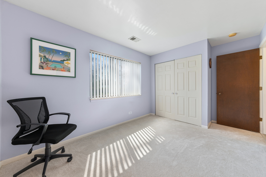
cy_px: 88
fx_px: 89
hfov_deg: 112.6
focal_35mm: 12
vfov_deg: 90.0
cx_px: 133
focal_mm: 12
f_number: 10
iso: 160
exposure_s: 1/30
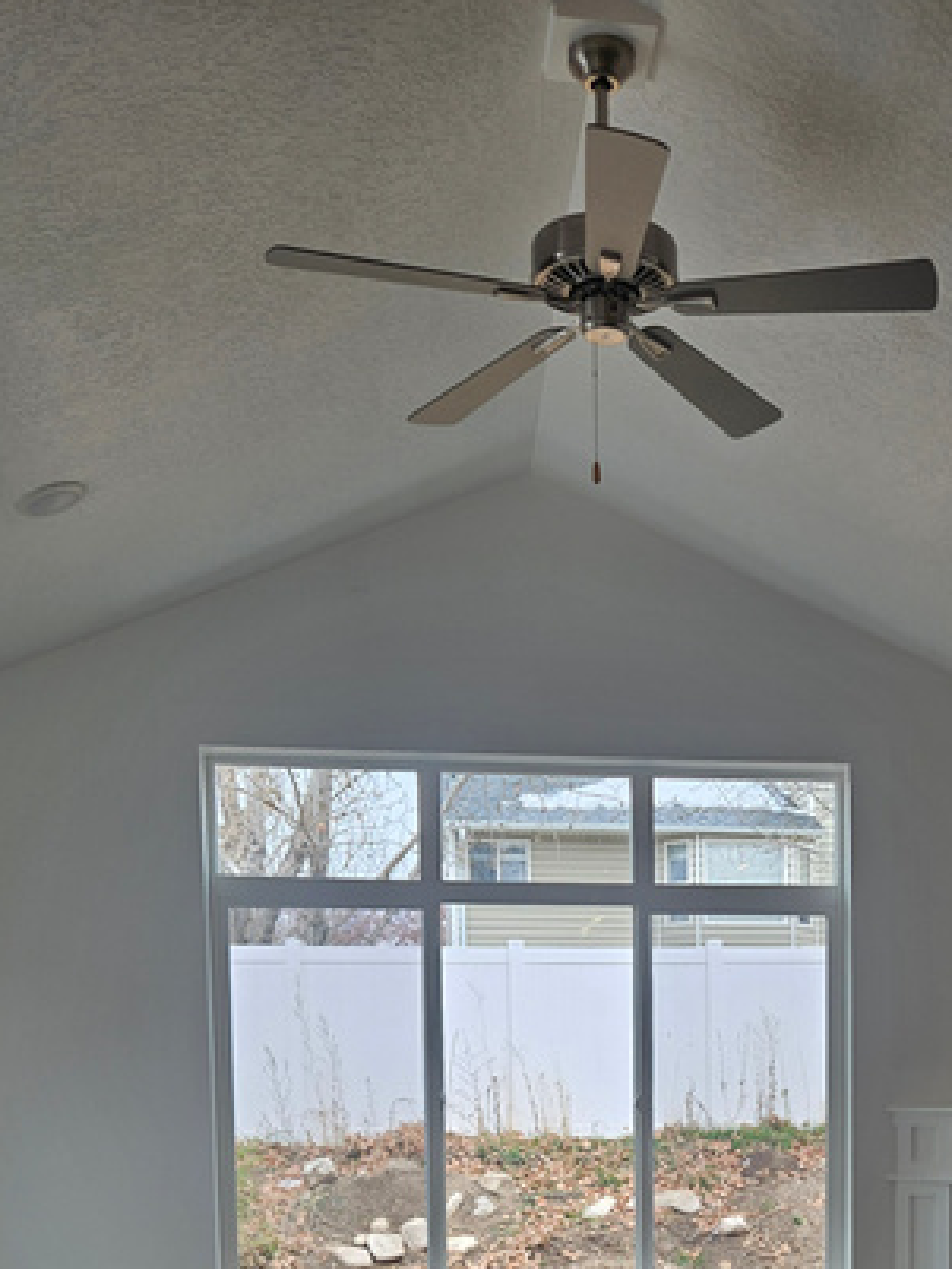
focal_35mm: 44
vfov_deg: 39.1
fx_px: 1613
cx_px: 705
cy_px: 1203
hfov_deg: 32.3
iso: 25
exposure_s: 1/158
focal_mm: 5.4
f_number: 1.8
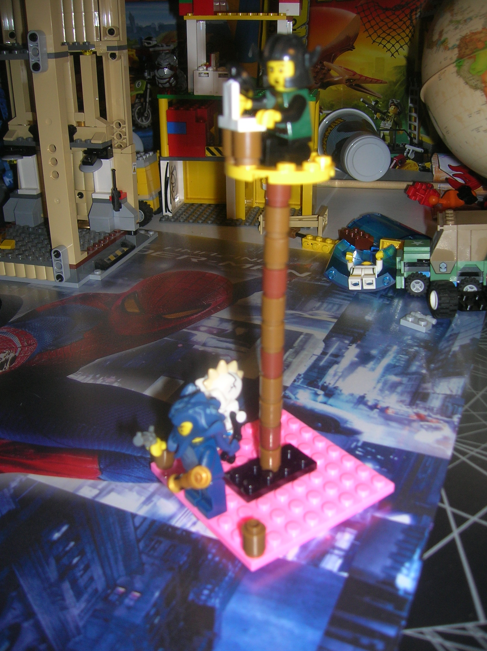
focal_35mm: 34
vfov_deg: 54.0
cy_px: 326
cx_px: 244
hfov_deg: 41.7
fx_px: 639
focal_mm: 5.7
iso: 50
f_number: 2.9
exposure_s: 1/60.1
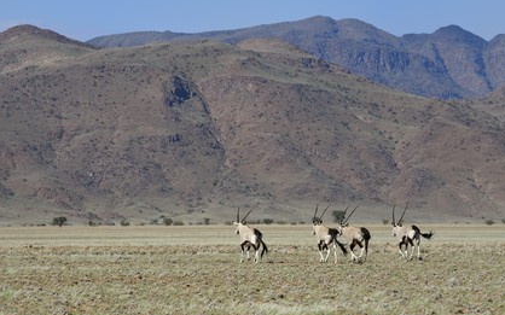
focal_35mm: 205
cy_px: 164
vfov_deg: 6.4
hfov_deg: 10.2
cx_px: 252
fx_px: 2821
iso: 200
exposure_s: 1/500
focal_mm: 200
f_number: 10
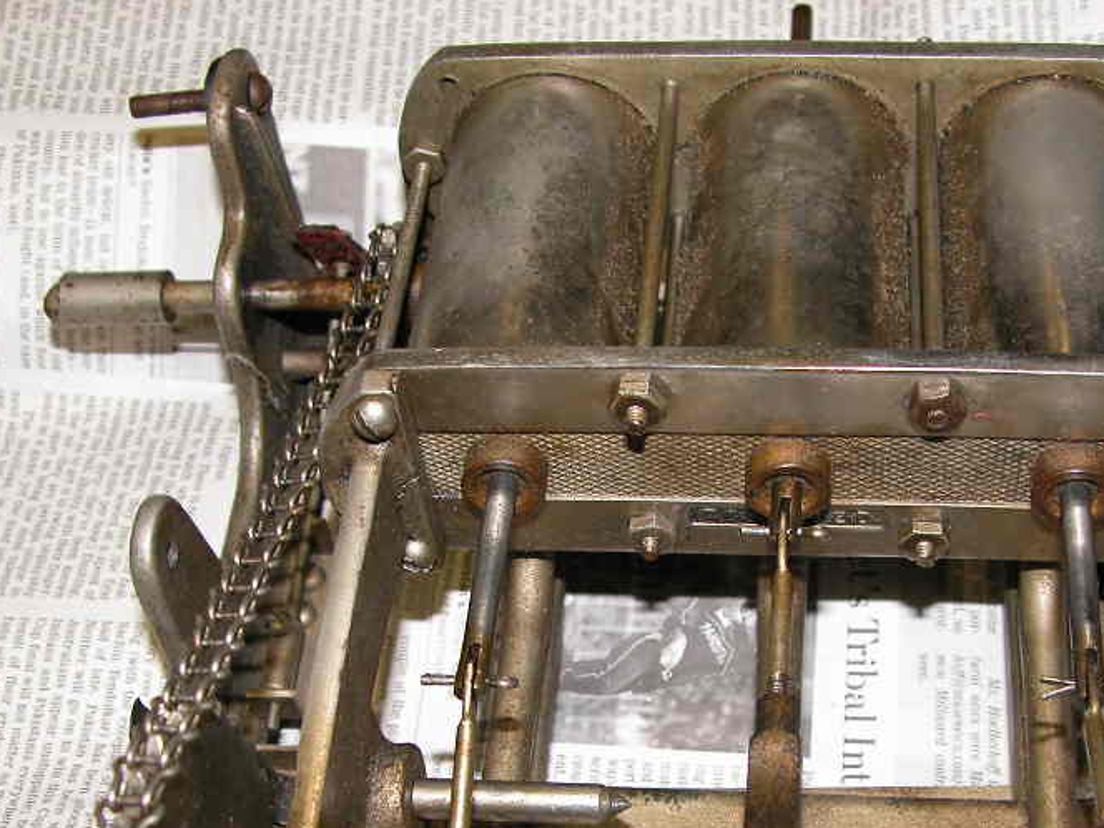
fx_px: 1722
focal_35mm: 54
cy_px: 622
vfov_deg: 26.7
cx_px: 672
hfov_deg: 35.4
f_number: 2.8
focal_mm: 8.9
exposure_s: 1/60
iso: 100
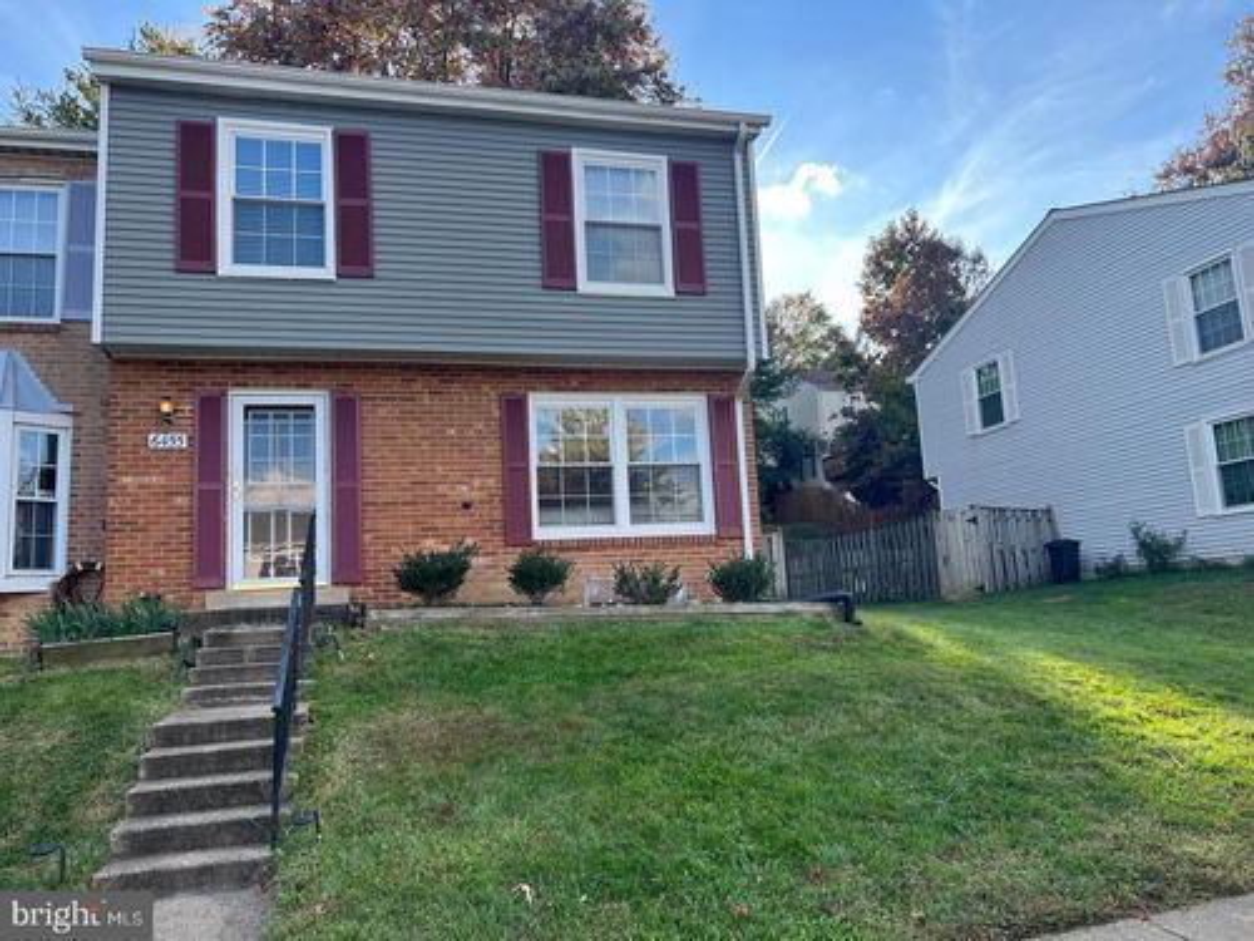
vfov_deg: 53.1
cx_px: 627
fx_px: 942
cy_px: 470
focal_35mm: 26
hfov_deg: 67.3
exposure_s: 1/853
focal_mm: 5.7
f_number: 1.5
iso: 50
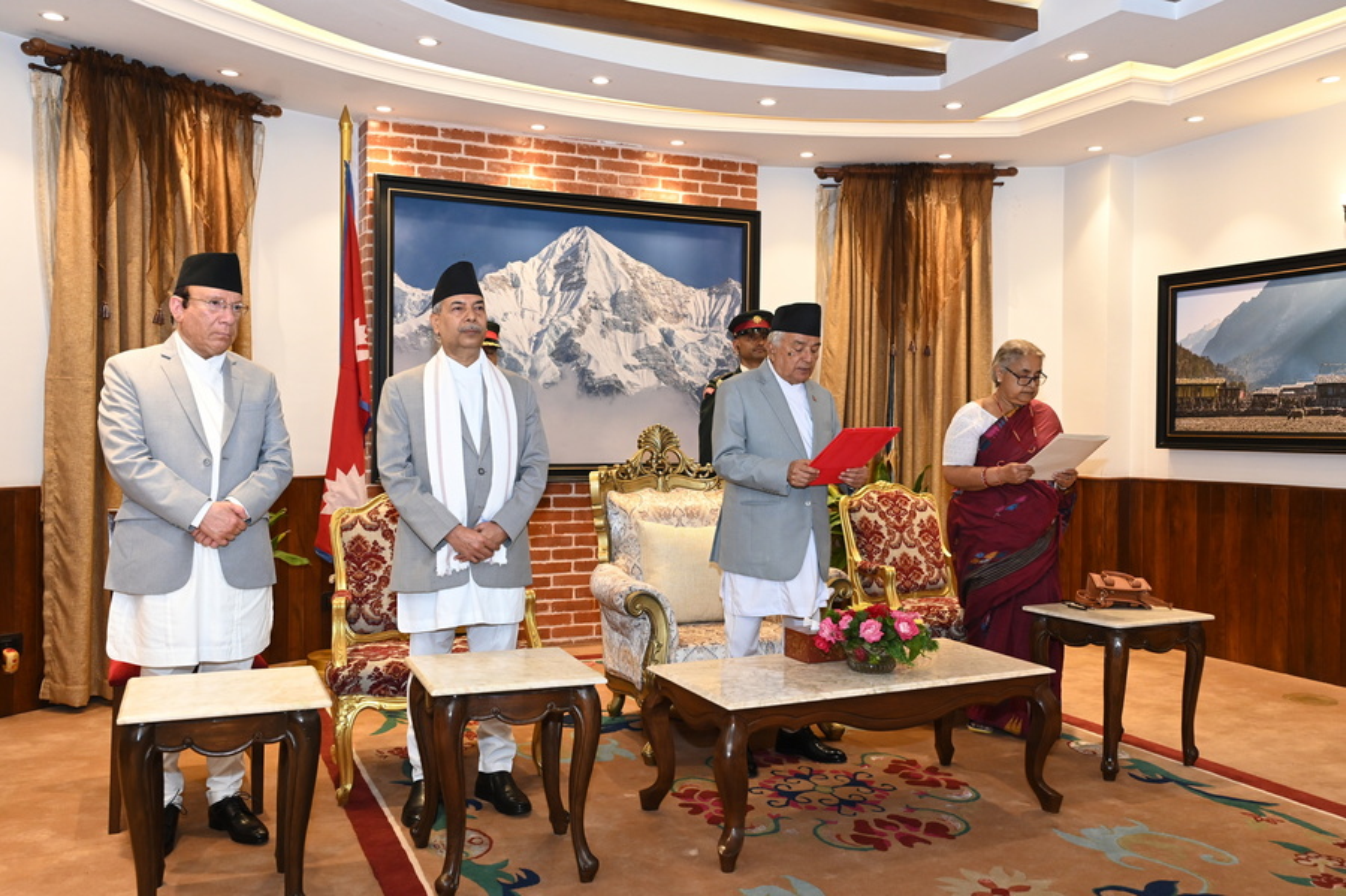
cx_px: 673
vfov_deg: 44.9
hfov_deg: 63.7
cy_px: 448
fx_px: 1084
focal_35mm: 29
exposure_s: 1/125
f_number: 5
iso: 2000
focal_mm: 29
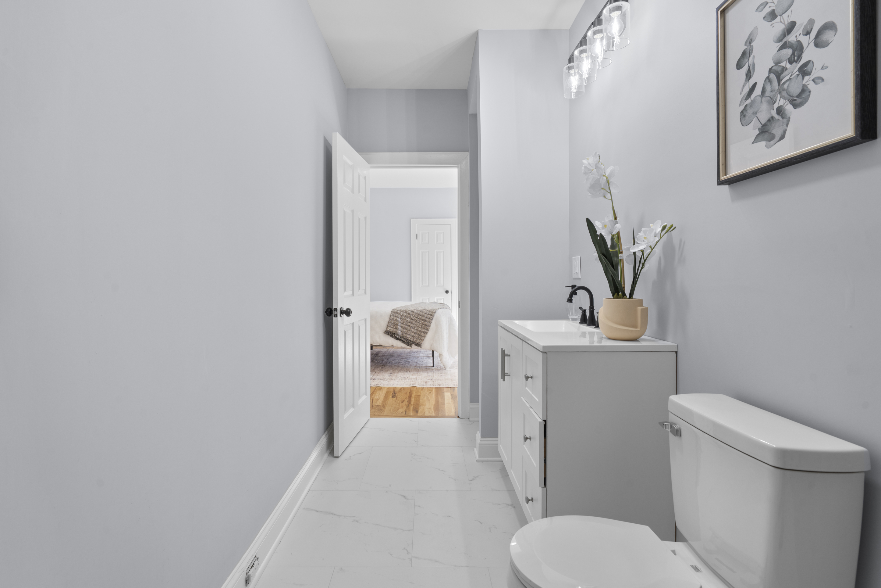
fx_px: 416
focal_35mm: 17
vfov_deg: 70.4
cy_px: 283
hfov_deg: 93.2
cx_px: 428
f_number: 9
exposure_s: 1/1.25
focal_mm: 16
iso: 200
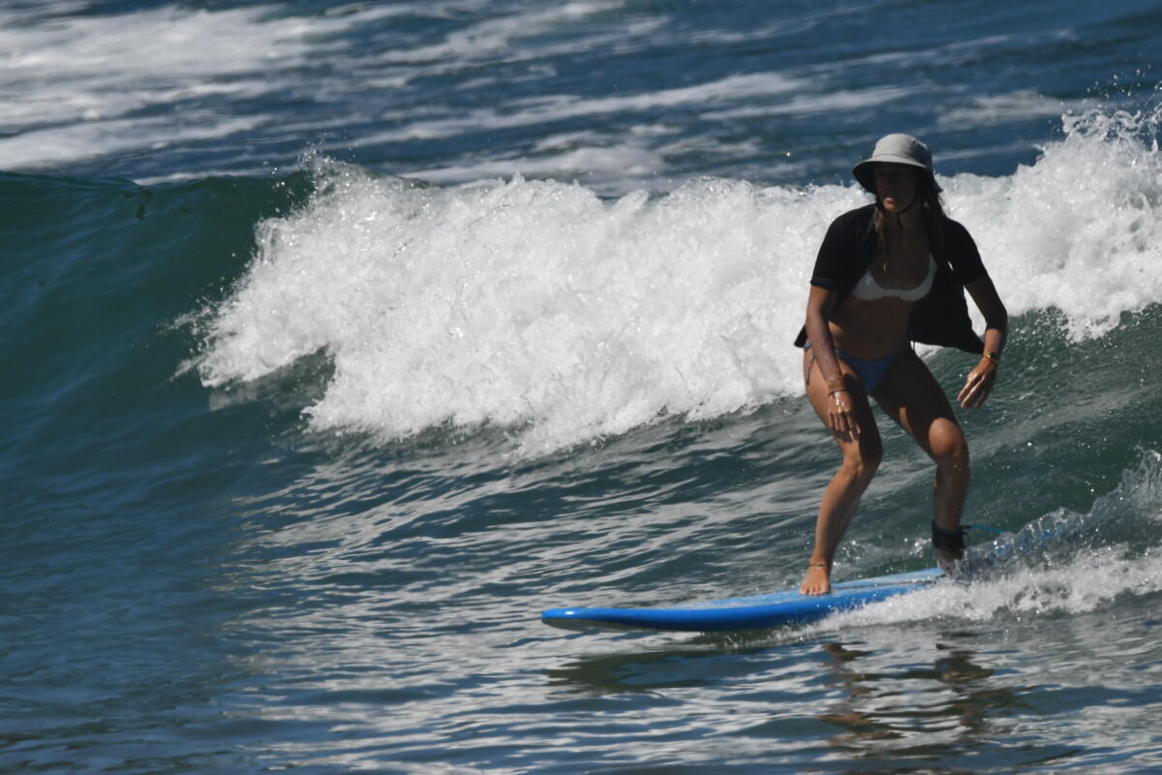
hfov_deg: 2.1
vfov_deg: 1.4
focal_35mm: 1000
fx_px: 32275
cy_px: 388
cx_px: 581
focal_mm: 500
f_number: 7.1
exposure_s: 1/1600
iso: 200
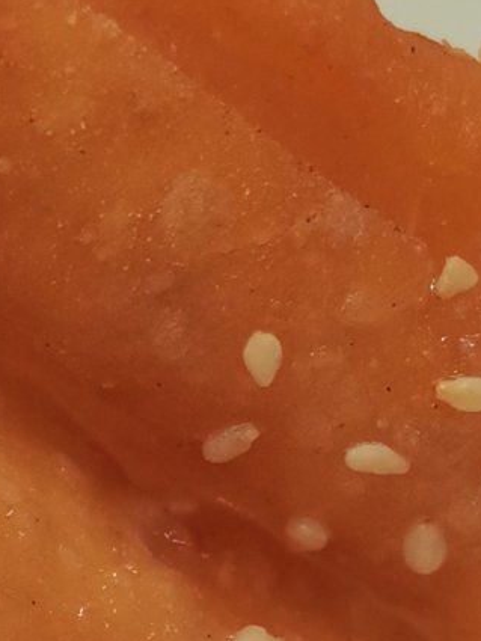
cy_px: 390
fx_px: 3092
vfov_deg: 11.8
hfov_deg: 8.9
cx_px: 225
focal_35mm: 167
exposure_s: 1/100
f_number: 1.8
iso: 500
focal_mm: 5.58
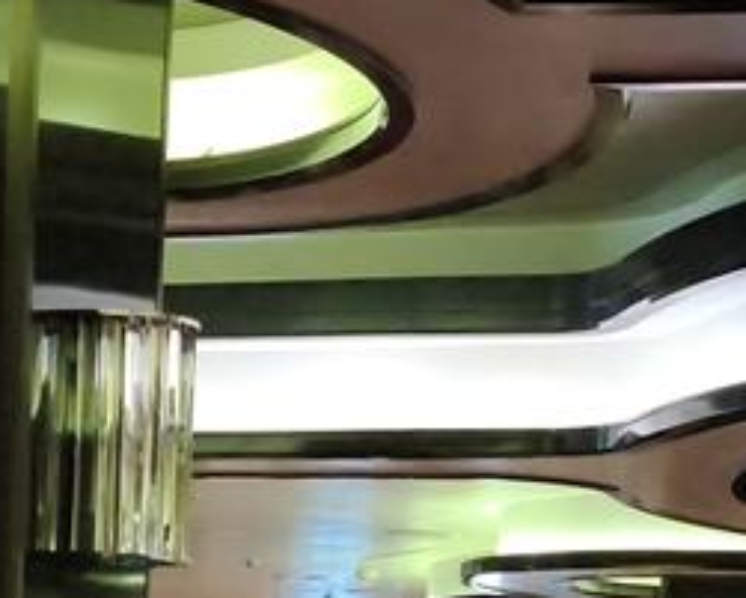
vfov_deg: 13.2
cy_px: 919
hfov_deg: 17.4
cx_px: 314
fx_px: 2430
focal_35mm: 110
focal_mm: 6.57
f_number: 1.6
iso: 1600
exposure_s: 1/210
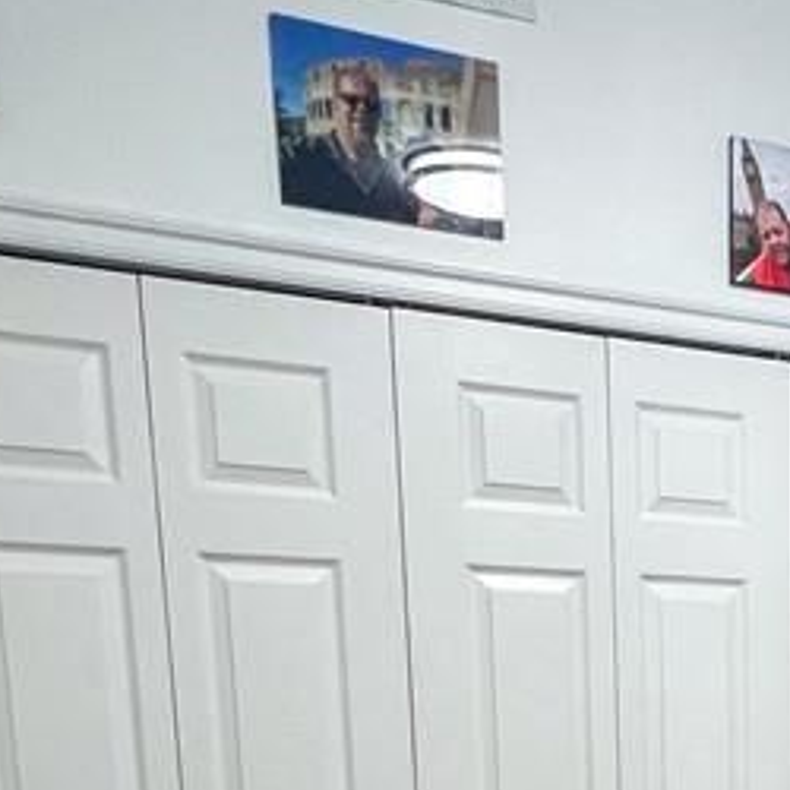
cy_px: 942
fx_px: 1214
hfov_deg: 32.0
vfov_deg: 30.7
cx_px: 863
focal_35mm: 47
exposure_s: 1/60
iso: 250
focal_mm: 1.57
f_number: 1.8
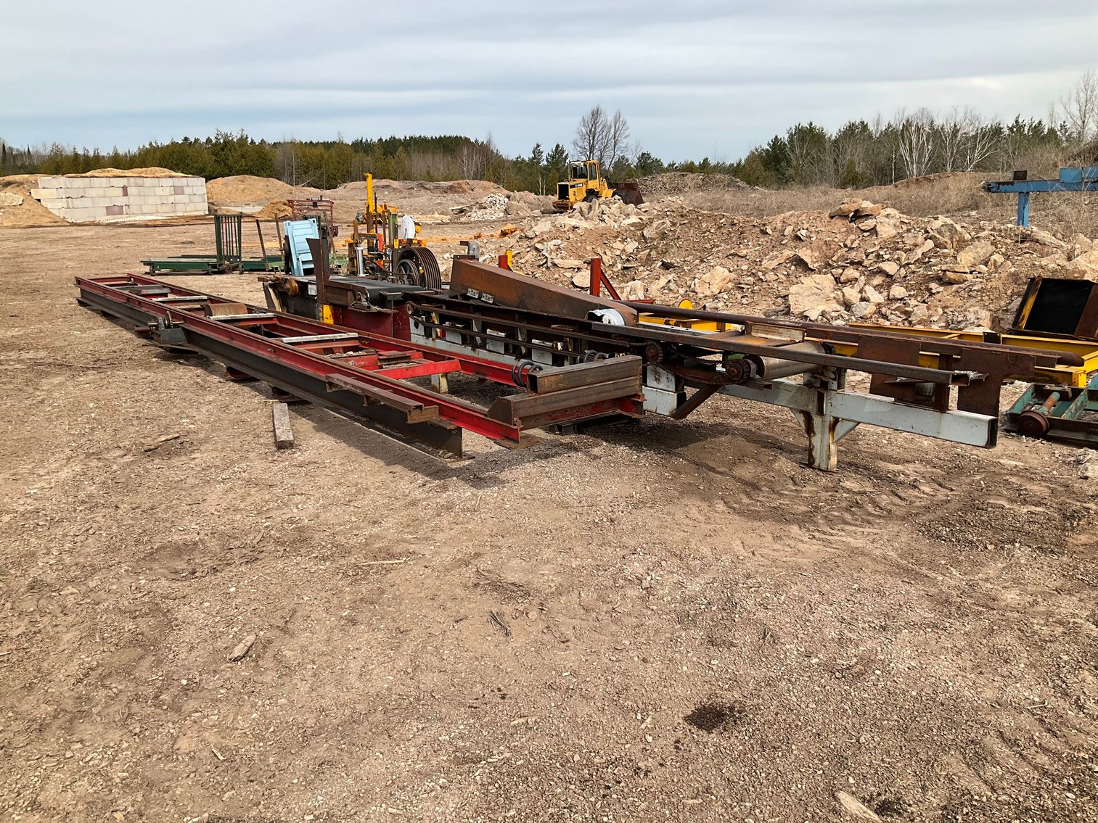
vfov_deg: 48.2
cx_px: 549
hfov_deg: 61.7
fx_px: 920
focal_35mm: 29
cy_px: 412
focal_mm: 3
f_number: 1.8
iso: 25
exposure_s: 1/1626
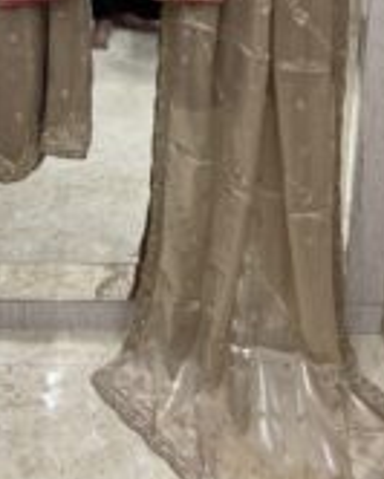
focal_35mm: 61
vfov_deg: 28.5
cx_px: 121
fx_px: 866
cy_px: -26
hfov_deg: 24.9
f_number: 1.5
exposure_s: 1/476
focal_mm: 5.7
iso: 50
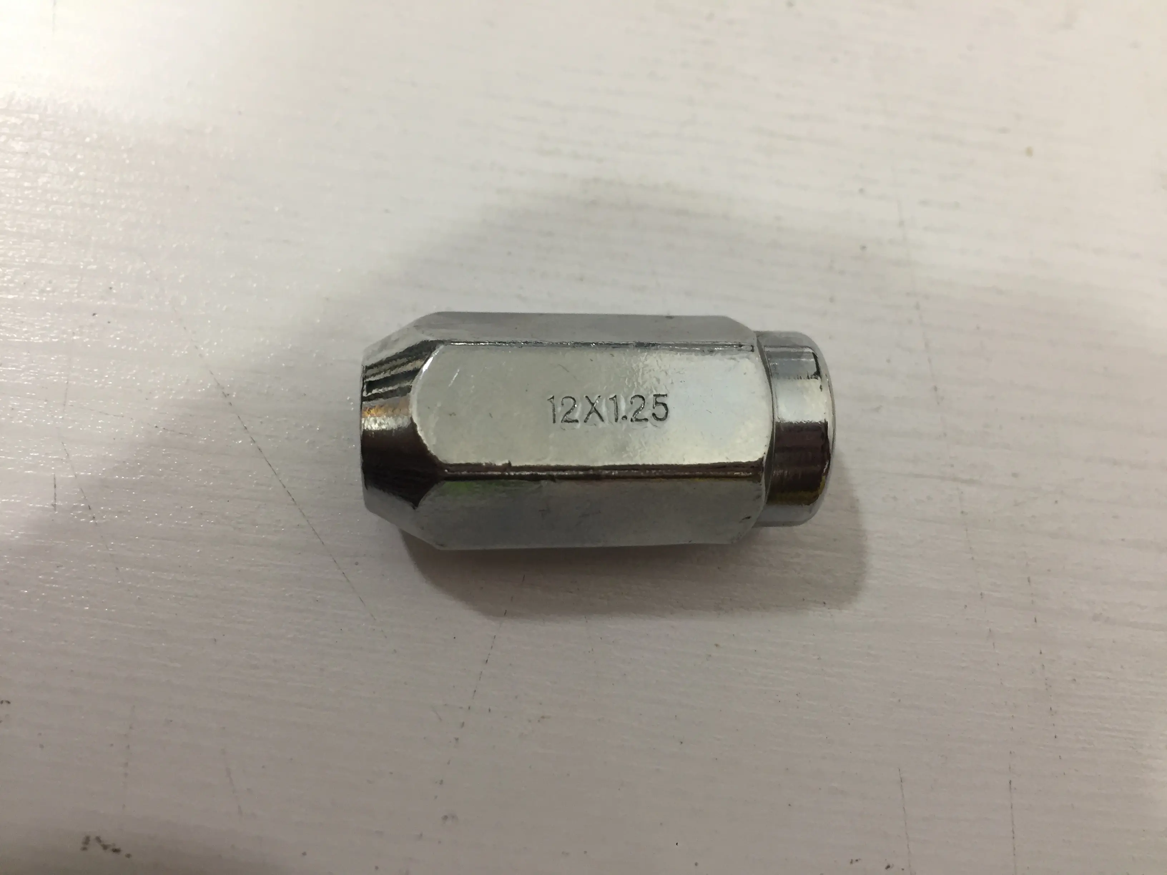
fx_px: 978
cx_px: 584
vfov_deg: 48.2
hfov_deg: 61.7
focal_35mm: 29
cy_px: 438
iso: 100
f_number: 2.2
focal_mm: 4.15
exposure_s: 1/33
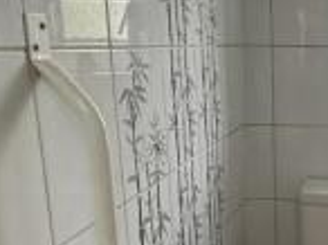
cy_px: 163
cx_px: 354
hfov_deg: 30.9
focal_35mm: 56
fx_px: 530
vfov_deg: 25.9
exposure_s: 1/100
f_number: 2.2
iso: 200
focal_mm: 2.22
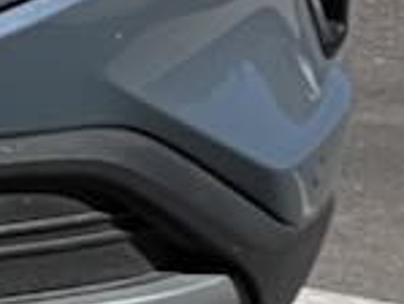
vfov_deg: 5.4
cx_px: -461
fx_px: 3212
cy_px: 16
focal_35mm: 275
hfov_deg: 6.9
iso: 20
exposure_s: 1/1623
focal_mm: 7.5
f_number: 2.2
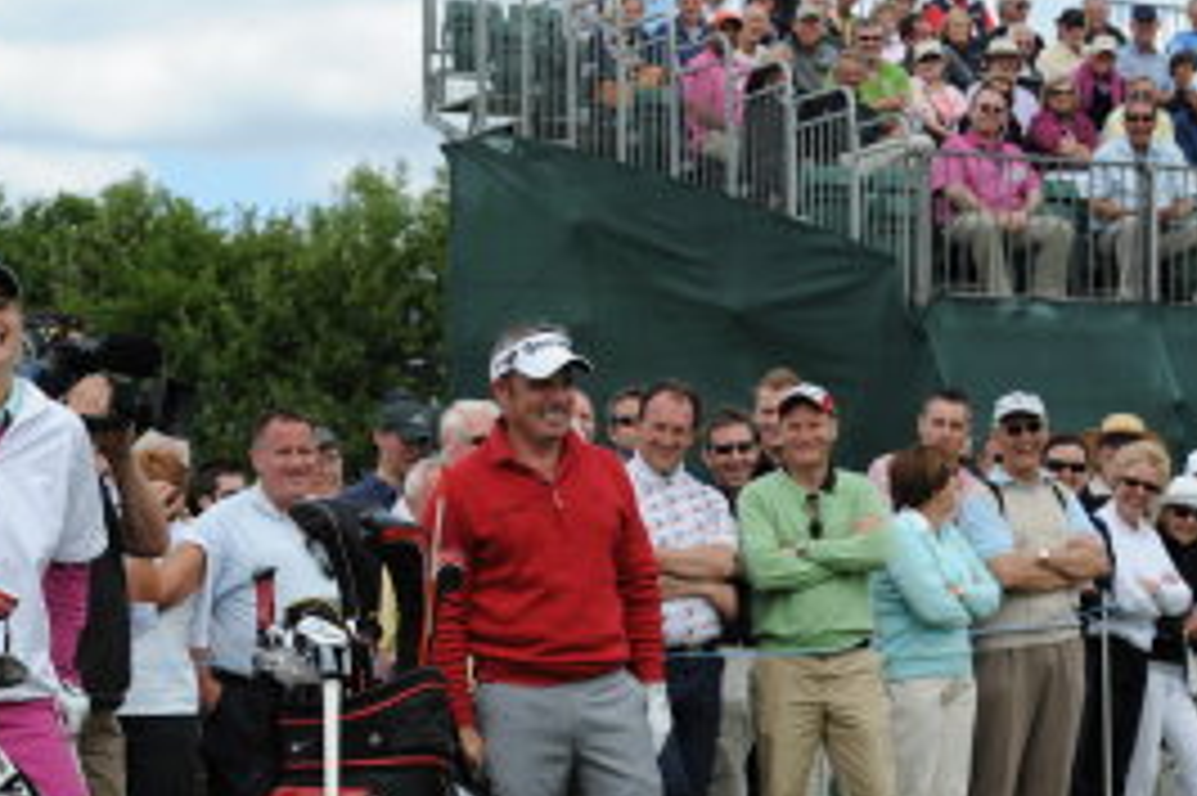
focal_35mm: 112
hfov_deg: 18.2
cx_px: 457
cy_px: 618
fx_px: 3722
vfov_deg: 12.2
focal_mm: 70
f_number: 7.1
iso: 200
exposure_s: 1/400
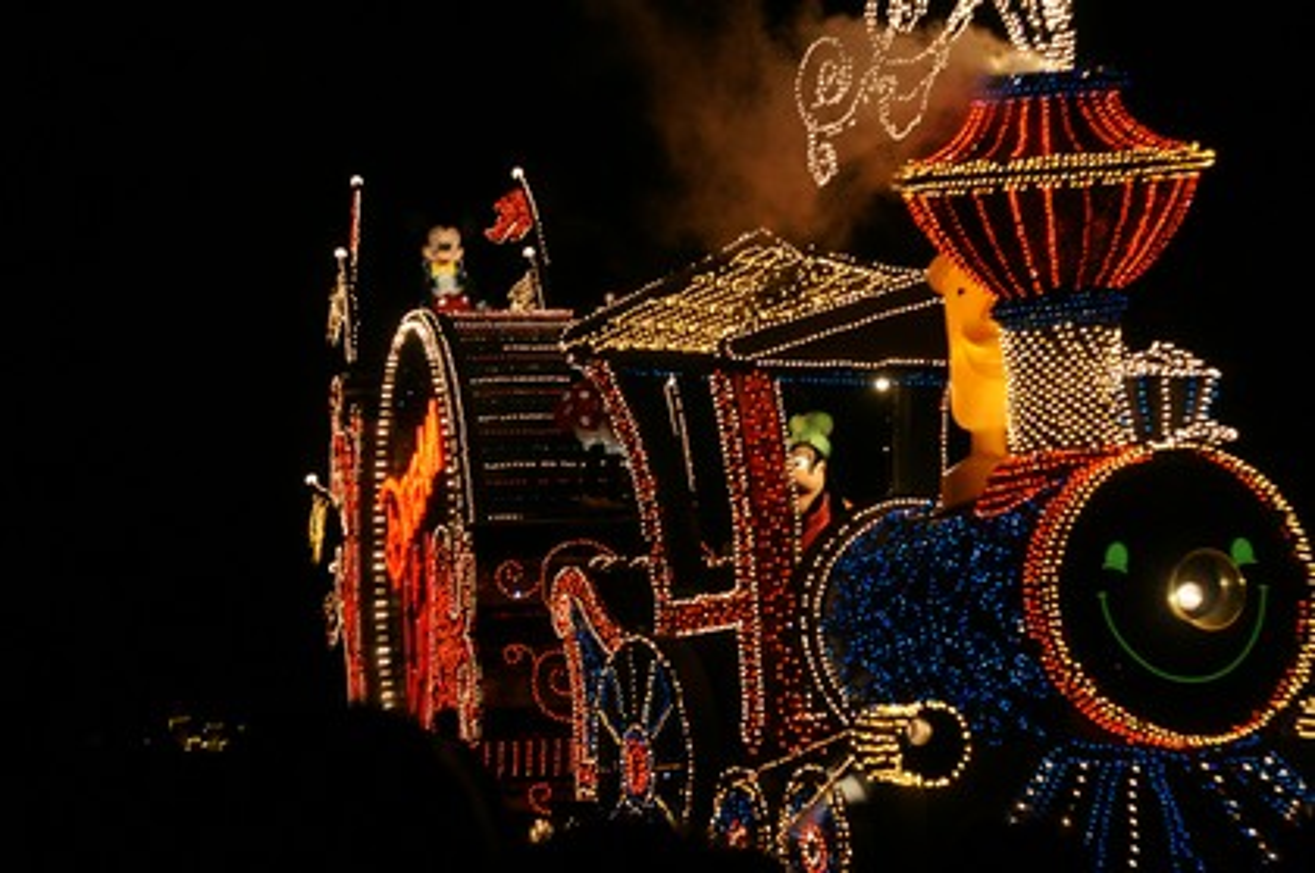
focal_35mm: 60
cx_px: 658
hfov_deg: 33.4
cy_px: 436
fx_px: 2189
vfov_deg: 22.6
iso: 800
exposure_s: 1/50
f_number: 5
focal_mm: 40
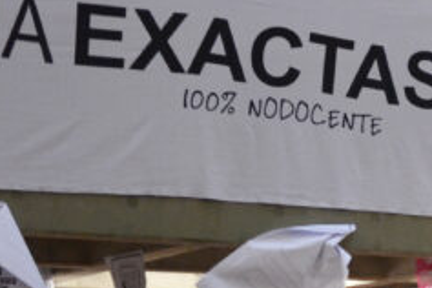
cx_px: 848
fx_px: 1897
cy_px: 500
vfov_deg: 8.4
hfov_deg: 11.7
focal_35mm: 158
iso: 800
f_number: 4
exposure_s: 1/20
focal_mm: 25
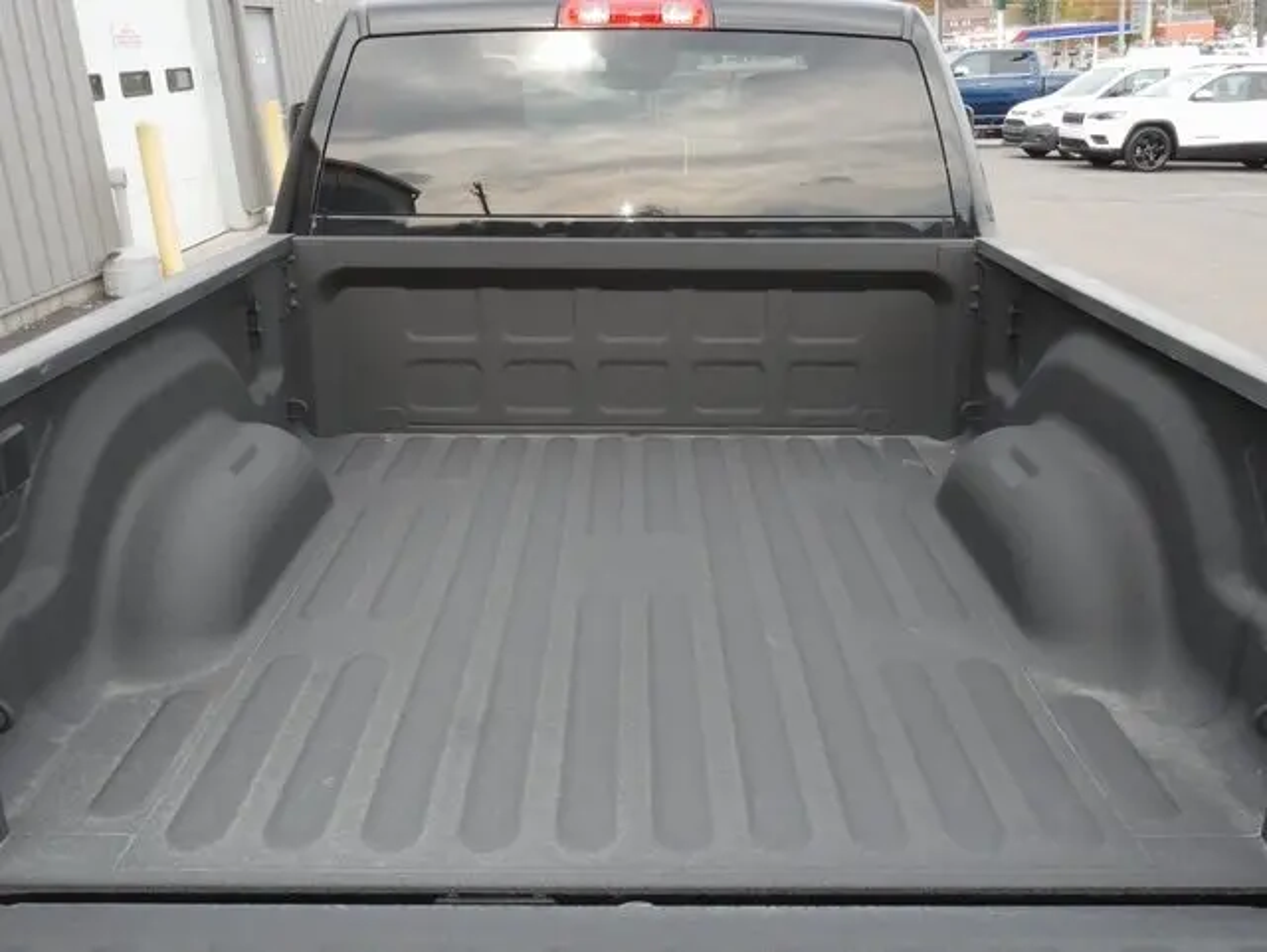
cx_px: 634
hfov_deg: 51.3
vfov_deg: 39.7
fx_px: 1319
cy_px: 476
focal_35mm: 36
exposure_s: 1/60
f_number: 20
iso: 1000
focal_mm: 18
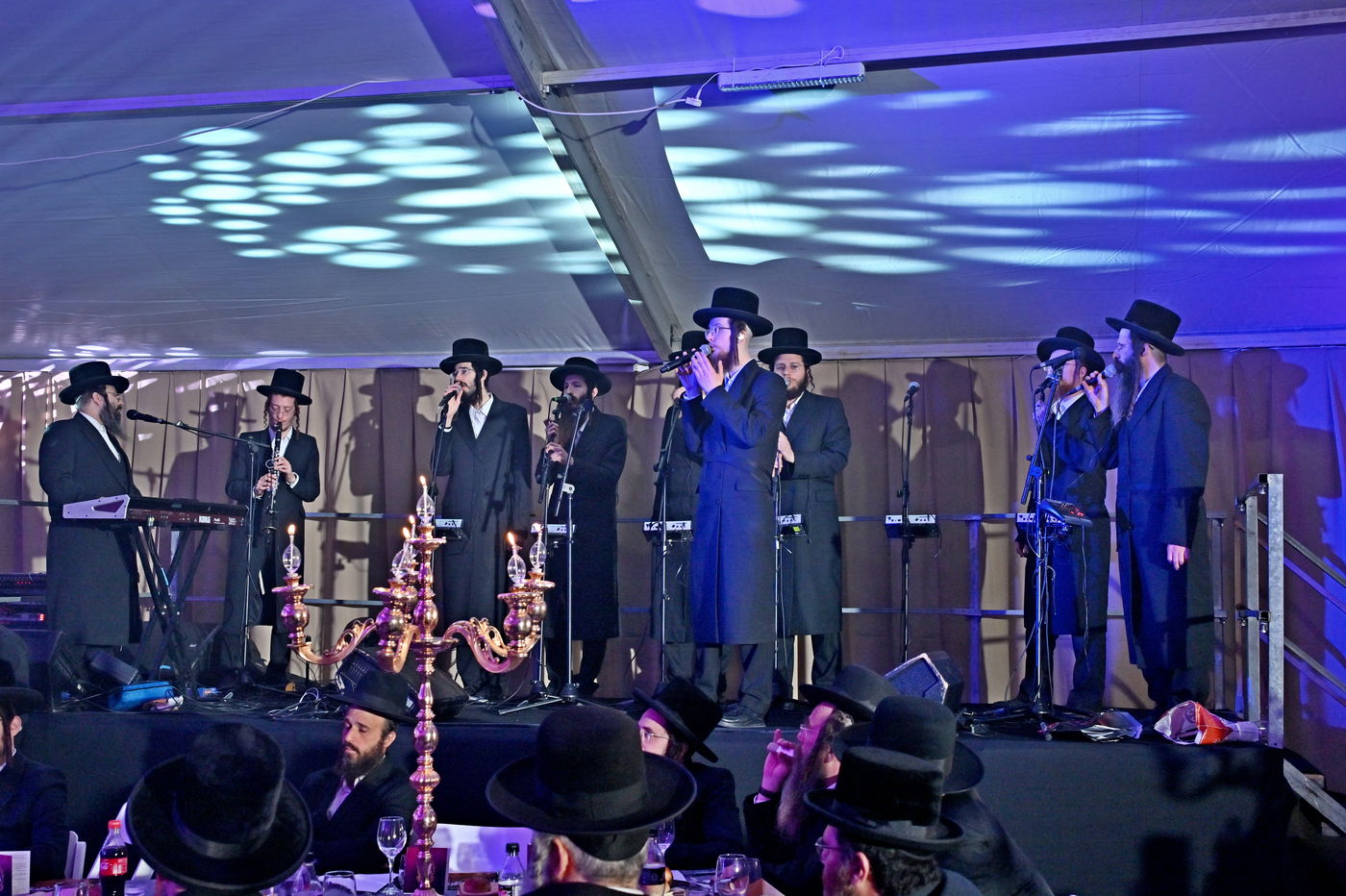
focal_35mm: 43
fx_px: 1607
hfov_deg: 45.4
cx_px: 673
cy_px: 448
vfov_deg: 31.2
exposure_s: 1/100
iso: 250
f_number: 4
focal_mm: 29
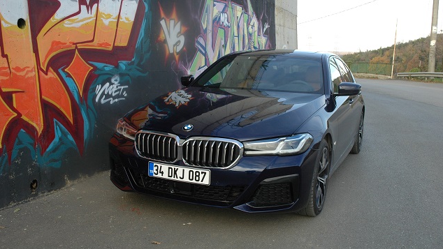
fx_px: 446
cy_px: 115
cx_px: 222
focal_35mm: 38
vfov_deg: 31.2
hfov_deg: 52.8
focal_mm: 24
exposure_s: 1/160
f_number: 6.3
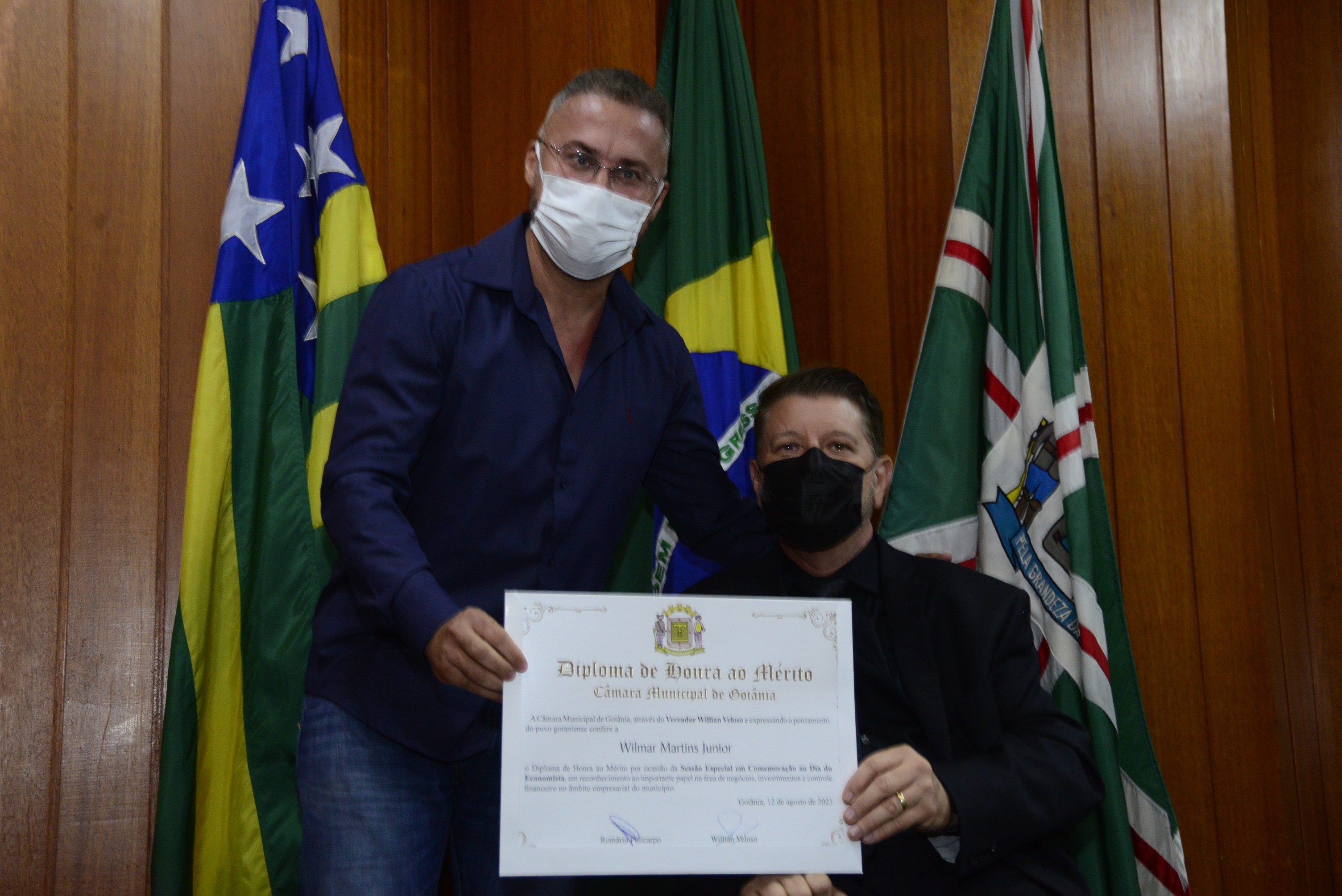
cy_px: 448
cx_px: 671
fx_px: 1939
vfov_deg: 26.0
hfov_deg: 38.2
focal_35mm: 52
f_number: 6.3
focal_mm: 52
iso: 2500
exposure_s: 1/60
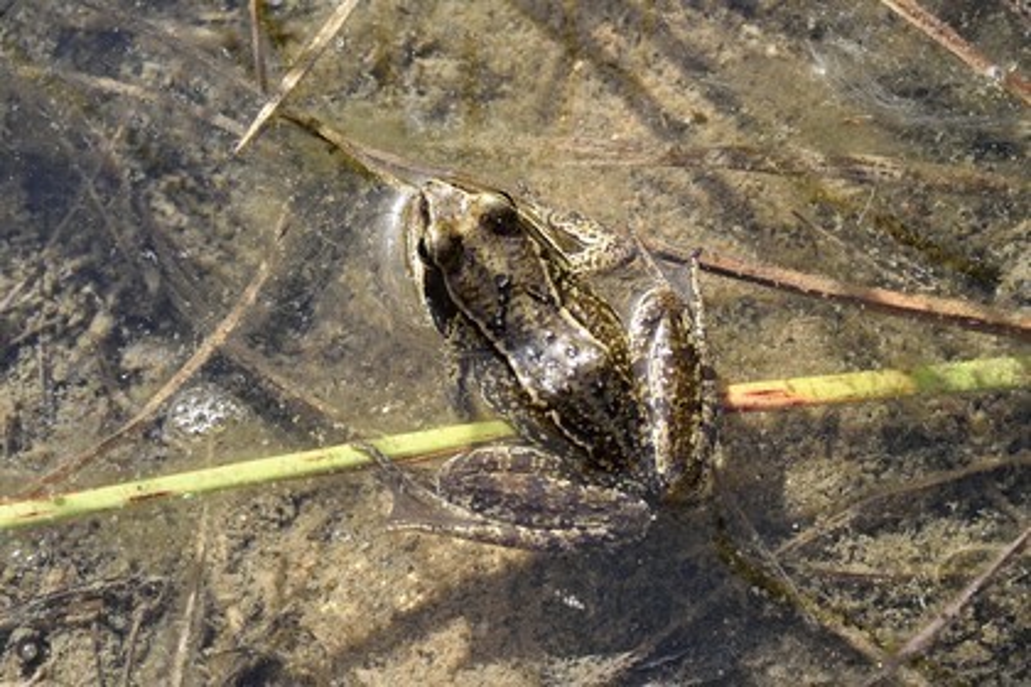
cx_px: 516
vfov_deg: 19.5
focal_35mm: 70
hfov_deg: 28.8
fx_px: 2005
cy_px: 344
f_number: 13
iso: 200
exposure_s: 1/50
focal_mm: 70
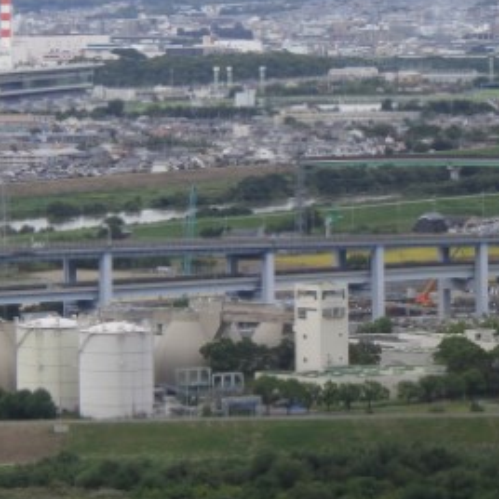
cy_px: 54
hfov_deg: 5.9
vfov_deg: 5.9
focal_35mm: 295
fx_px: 4811
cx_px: 78
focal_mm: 25
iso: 125
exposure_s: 1/320
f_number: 5.5
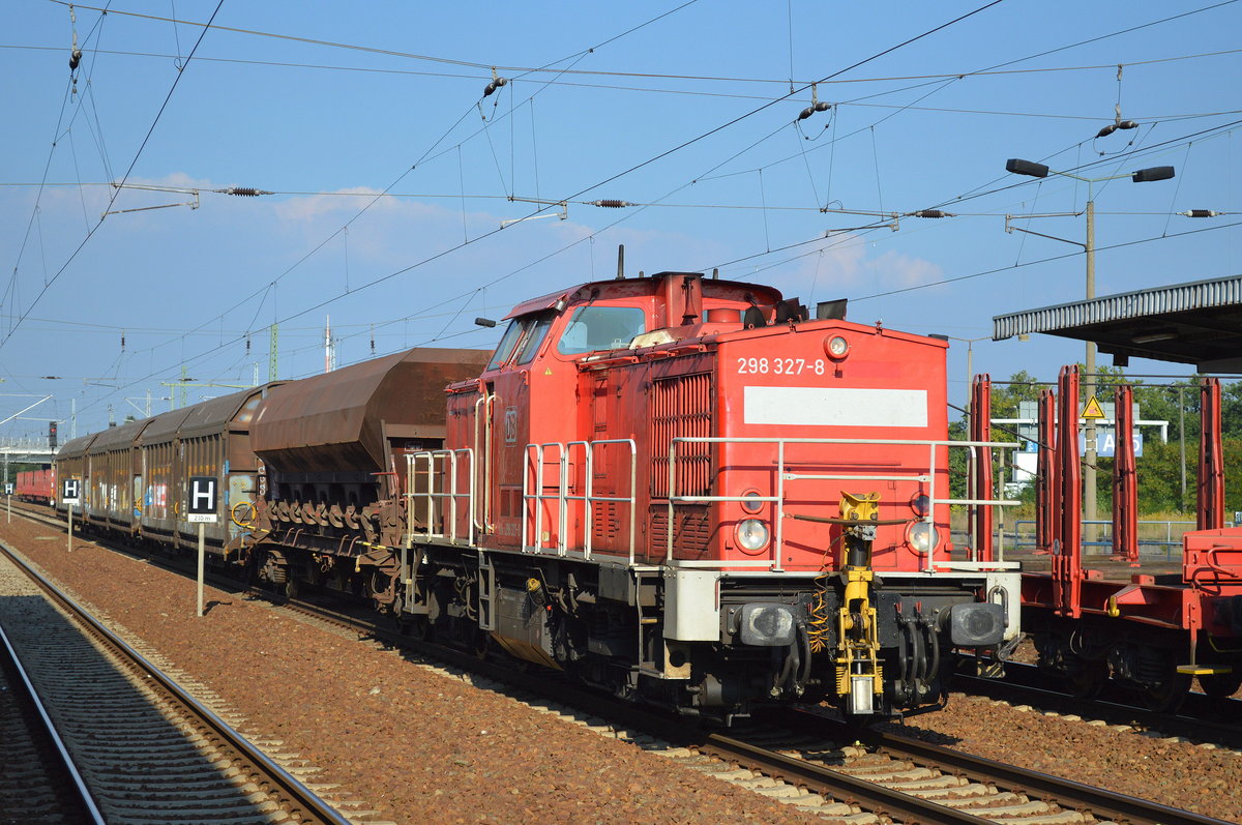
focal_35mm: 72
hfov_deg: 28.1
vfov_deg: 18.9
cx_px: 621
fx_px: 2481
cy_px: 412
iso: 400
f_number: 5.6
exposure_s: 1/1600
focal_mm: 48
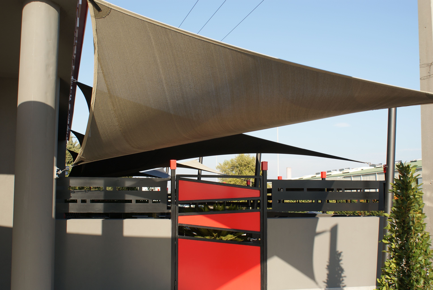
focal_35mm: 39
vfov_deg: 34.3
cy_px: 145
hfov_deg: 49.5
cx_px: 216
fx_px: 470
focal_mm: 26
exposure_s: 1/320
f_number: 5.6
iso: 100
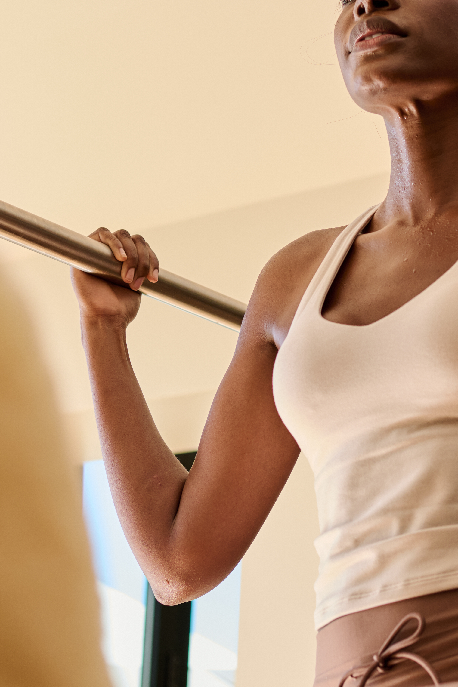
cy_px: 319
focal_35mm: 79
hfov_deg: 17.2
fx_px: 1508
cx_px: 358
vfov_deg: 25.7
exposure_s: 1/640
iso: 500
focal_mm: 35
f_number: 3.2
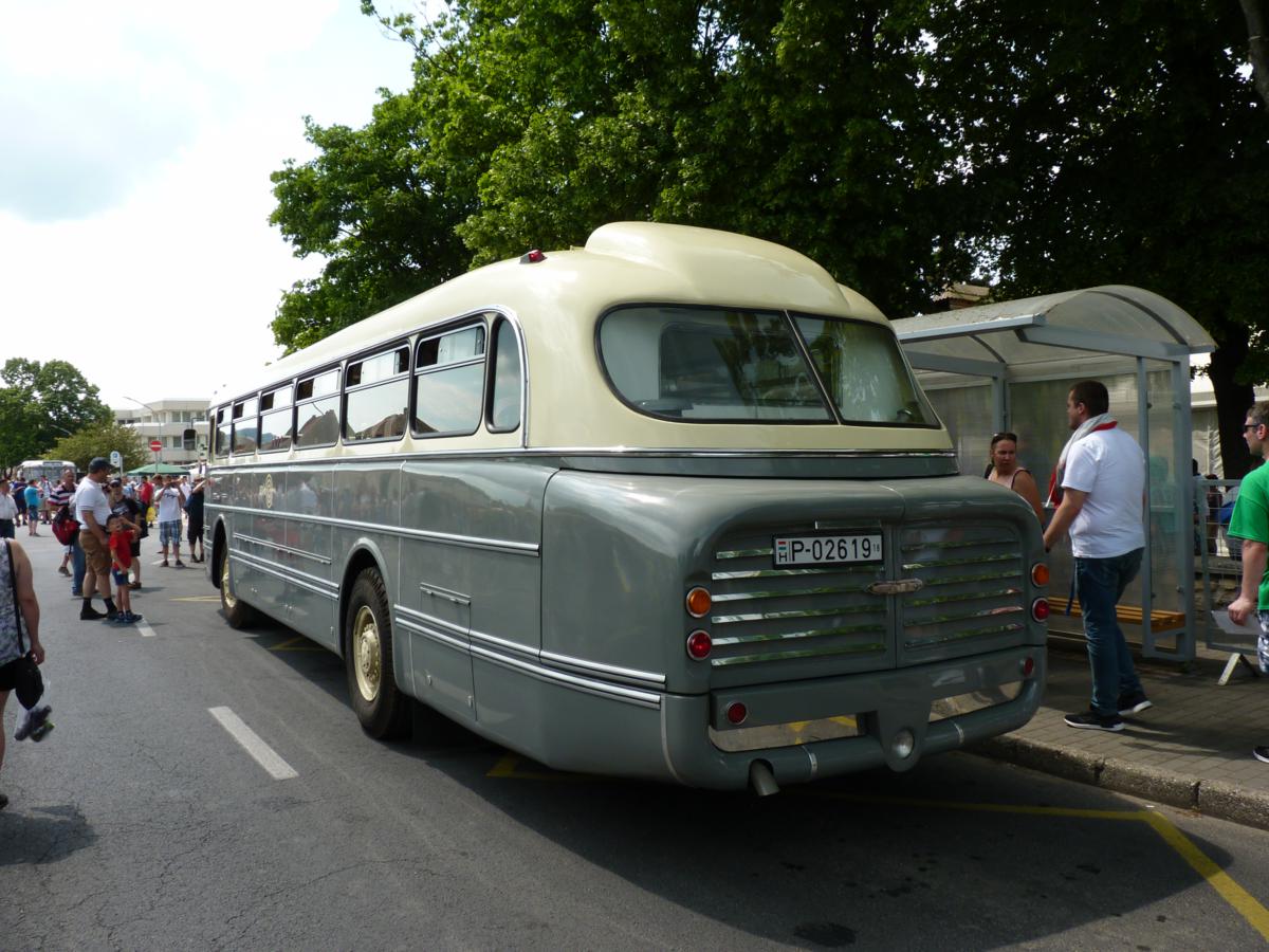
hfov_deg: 63.4
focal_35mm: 28
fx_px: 1026
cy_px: 476
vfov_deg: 49.7
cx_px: 634
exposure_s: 1/250
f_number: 4
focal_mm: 4.9
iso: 80
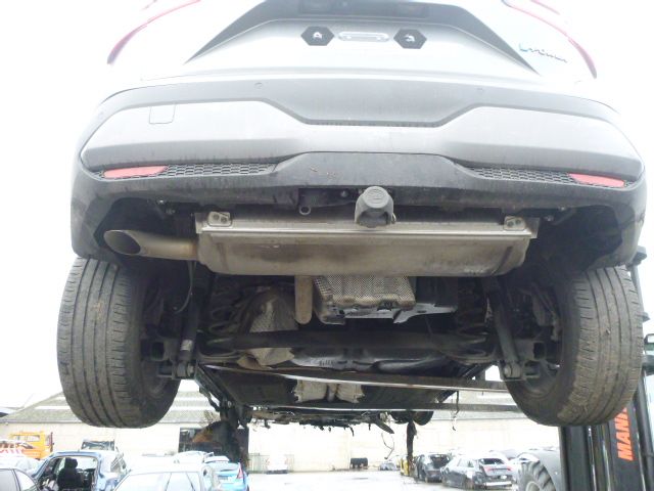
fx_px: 472
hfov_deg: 69.4
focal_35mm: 25
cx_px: 327
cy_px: 246
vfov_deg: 54.9
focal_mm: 4.5
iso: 400
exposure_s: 1/50
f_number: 3.9
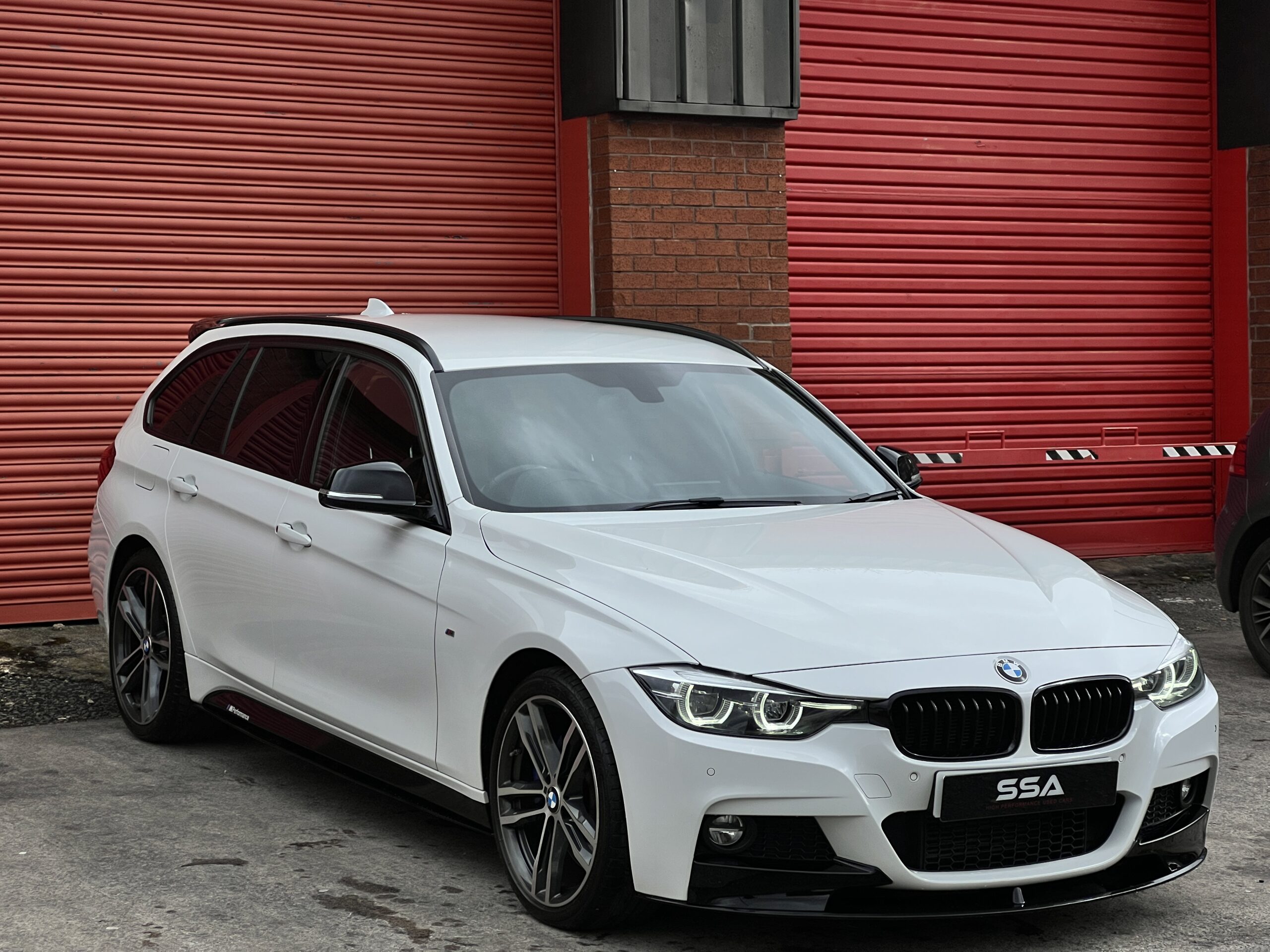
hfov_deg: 25.3
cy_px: 476
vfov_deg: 19.1
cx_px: 635
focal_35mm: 77
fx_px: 2825
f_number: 2.8
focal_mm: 9
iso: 32
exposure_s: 1/1220
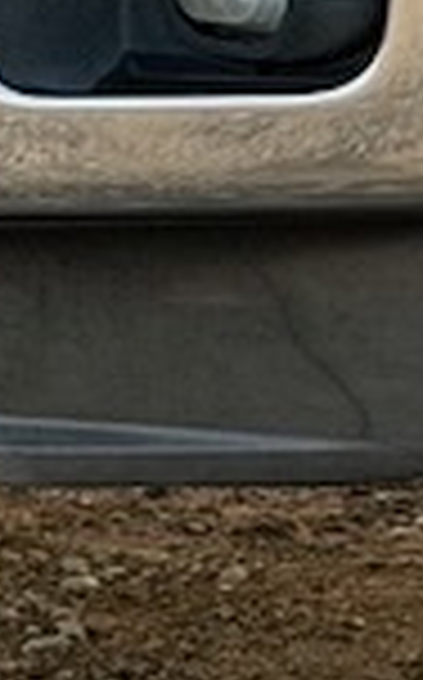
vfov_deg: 4.8
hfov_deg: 3.0
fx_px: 7973
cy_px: -527
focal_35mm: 431
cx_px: 1444
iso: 100
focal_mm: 6.76
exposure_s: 1/484
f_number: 1.78
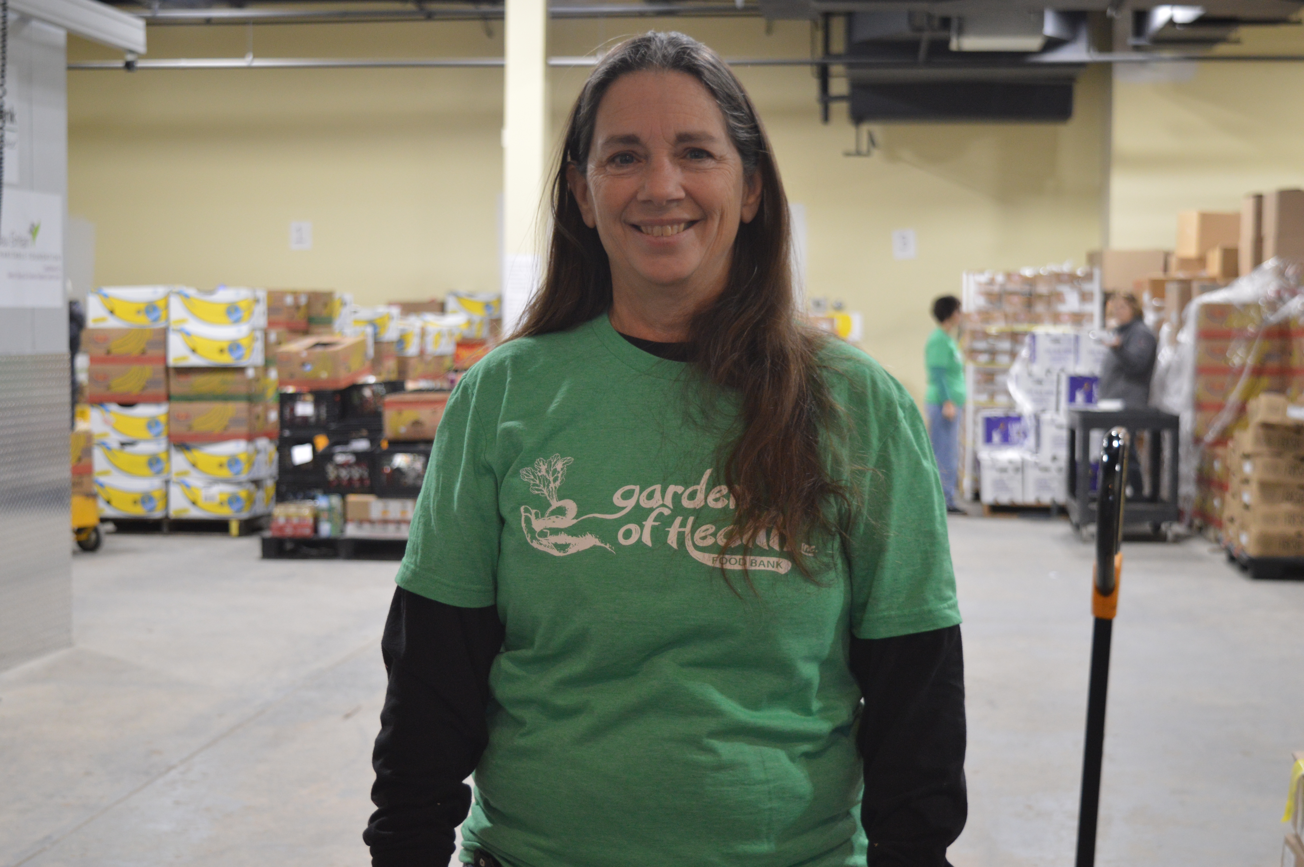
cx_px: 652
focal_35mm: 52
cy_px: 434
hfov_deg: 37.9
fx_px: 1900
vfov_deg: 25.7
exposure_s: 1/60
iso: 900
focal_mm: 35
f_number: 4.5
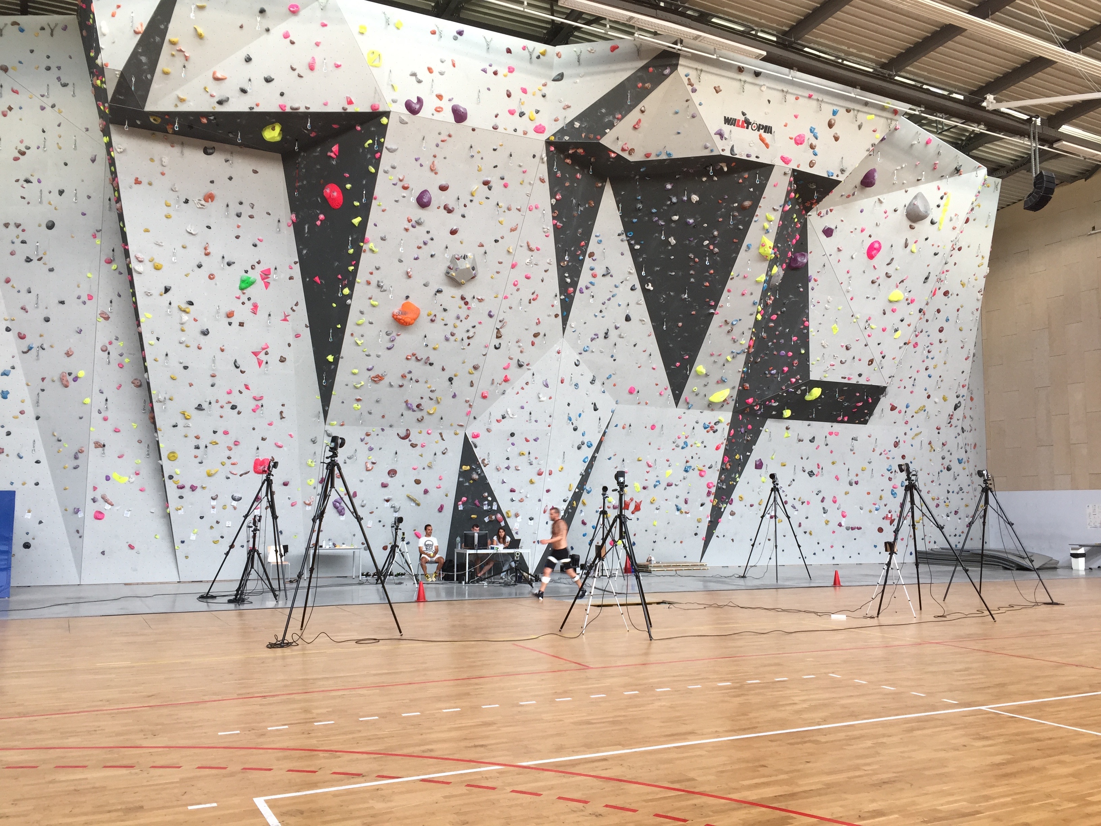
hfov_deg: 61.7
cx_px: 550
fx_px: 922
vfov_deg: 48.2
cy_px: 413
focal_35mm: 29
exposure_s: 1/30
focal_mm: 4.15
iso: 40
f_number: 2.2
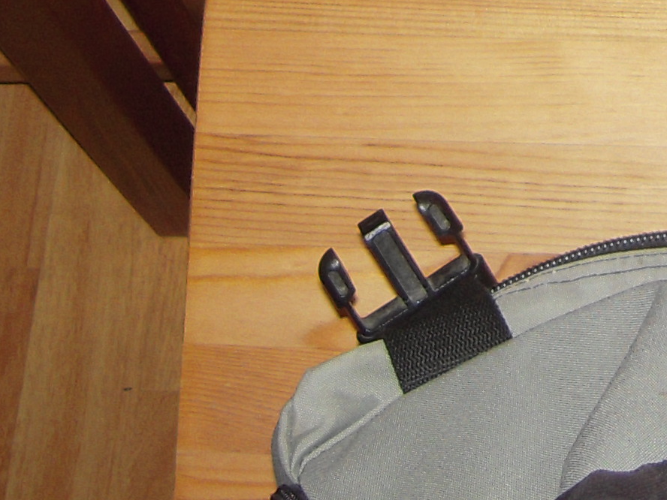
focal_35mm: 115
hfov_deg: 16.6
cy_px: -497
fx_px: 2216
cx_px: 720
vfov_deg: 11.6
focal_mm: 5
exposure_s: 1/20
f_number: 2.7
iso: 100
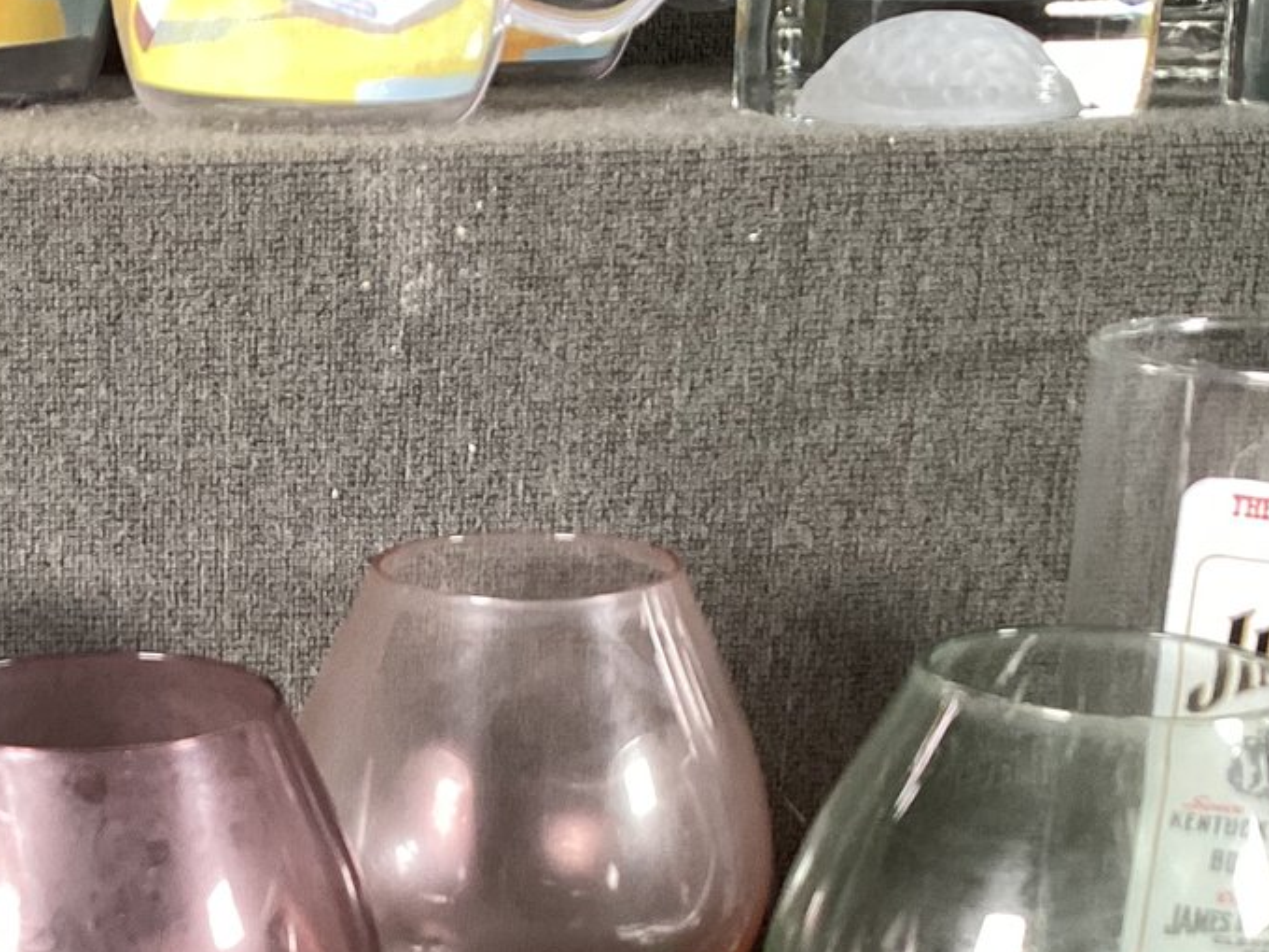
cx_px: 133
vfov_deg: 20.7
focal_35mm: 69
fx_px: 2529
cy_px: 929
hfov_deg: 27.2
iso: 80
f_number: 2.4
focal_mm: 3.3
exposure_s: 1/50
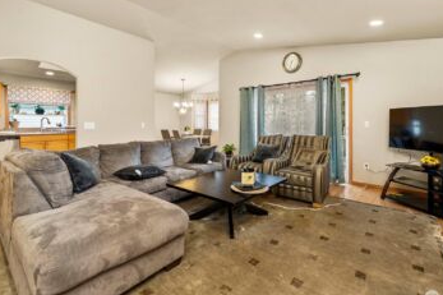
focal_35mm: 15
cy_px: 139
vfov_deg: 77.2
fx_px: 184
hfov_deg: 100.1
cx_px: 243
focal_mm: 13
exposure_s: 1/2.5
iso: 1000
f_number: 7.1
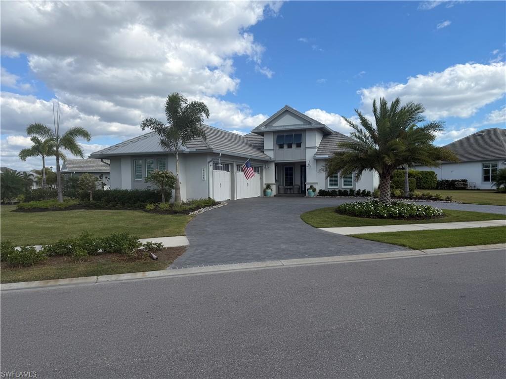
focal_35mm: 24
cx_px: 253
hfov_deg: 71.6
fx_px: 351
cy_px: 190
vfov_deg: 56.8
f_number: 1.78
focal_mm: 6.76
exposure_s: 1/4405
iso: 80
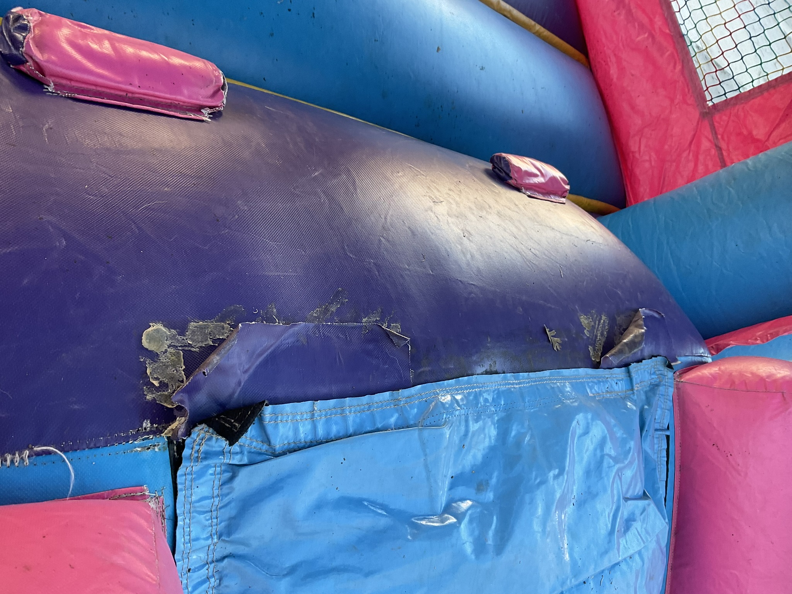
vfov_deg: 48.2
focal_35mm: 29
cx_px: 396
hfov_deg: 61.7
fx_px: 664
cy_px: 297
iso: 64
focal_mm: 3
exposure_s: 1/122
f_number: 1.8
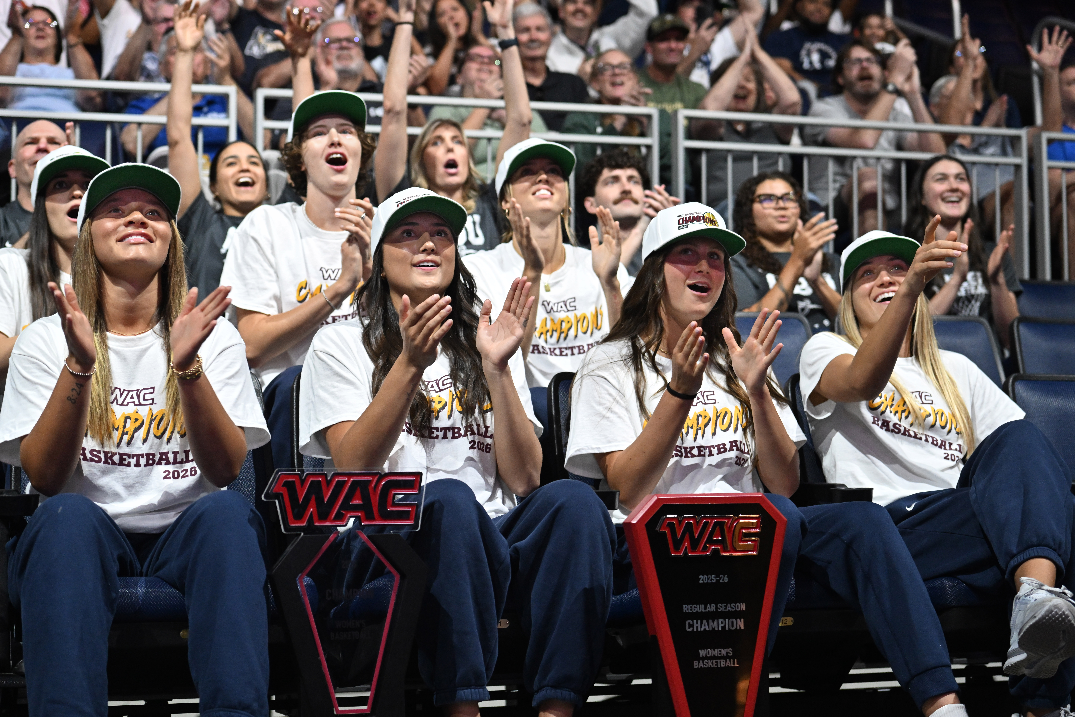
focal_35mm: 70
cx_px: 538
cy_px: 358
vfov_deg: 19.5
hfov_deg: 28.8
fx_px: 2090
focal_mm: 70
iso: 3200
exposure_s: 1/640
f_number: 3.5
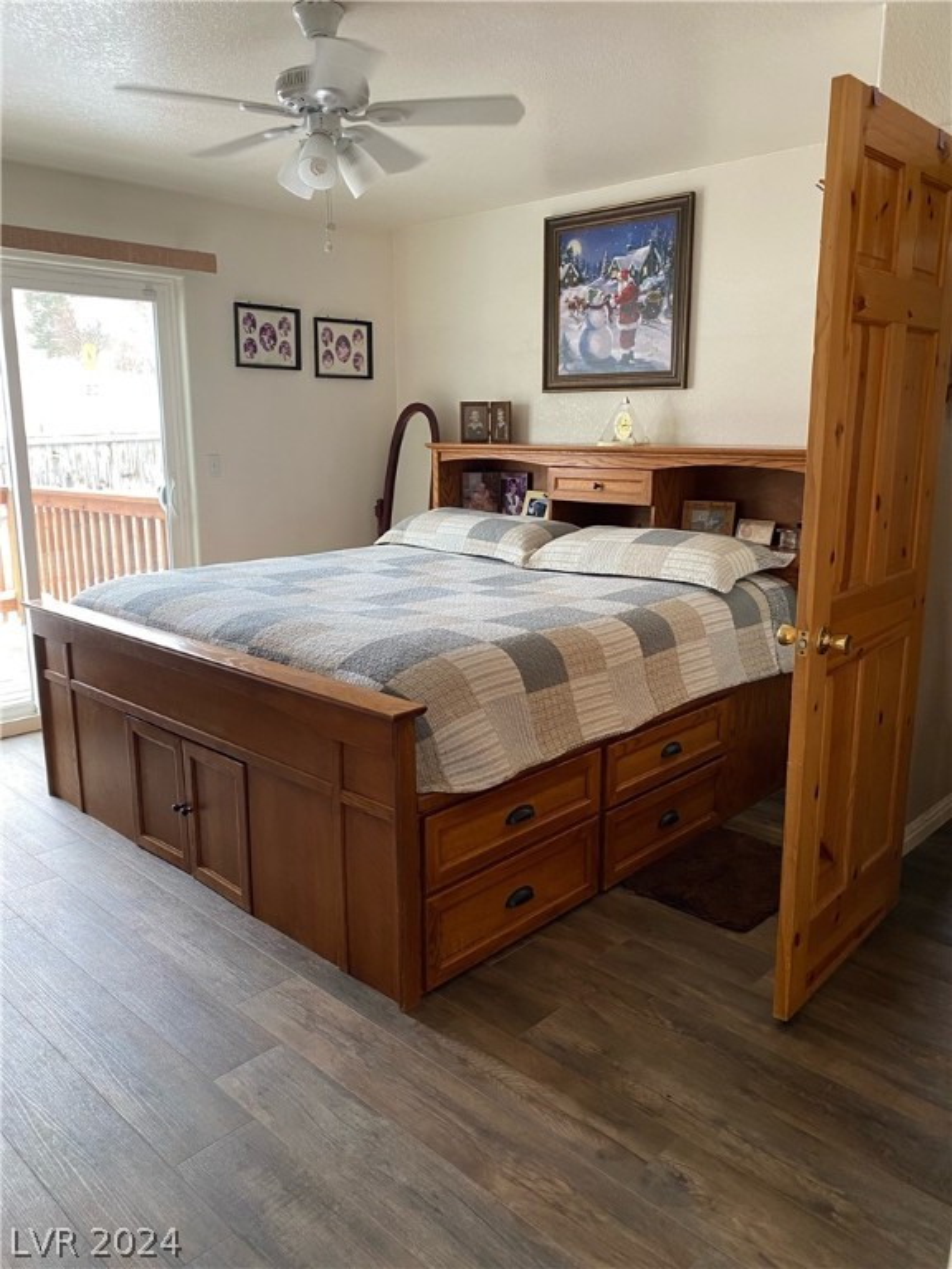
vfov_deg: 67.3
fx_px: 953
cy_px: 634
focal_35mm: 26
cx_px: 476
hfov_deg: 53.1
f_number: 1.8
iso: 125
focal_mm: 4.25
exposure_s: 1/60
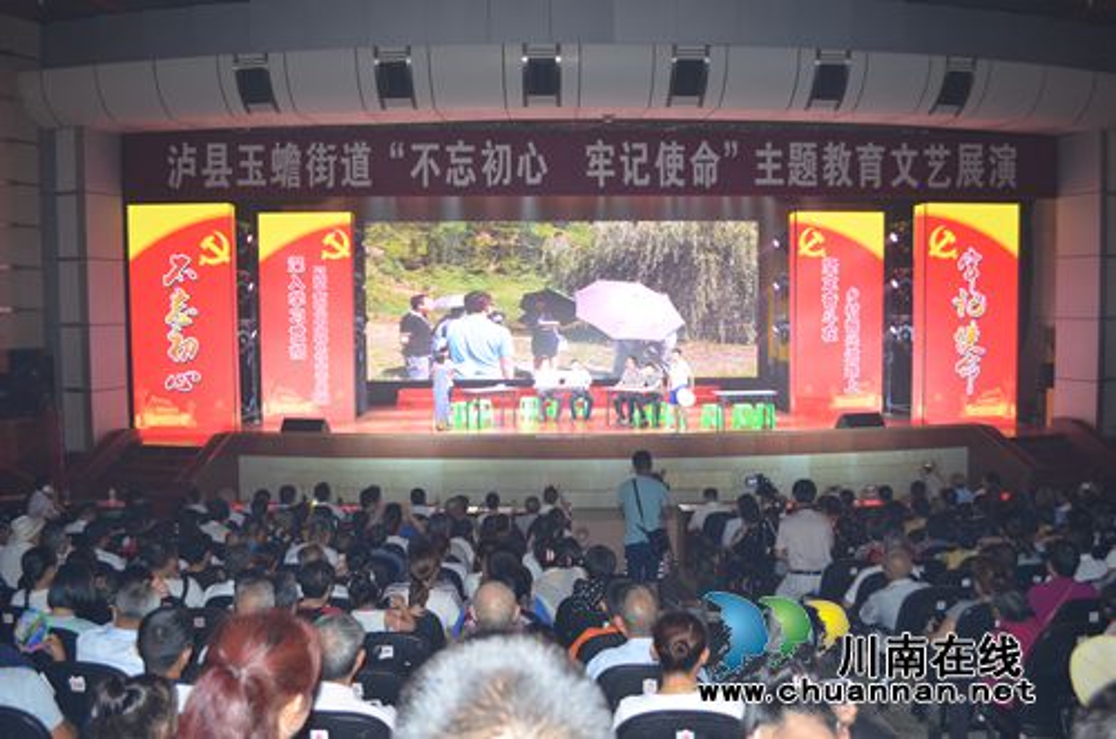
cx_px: 558
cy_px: 370
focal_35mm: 33
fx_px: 1021
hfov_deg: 57.3
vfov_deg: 39.8
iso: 1000
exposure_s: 1/60
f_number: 4
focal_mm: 22
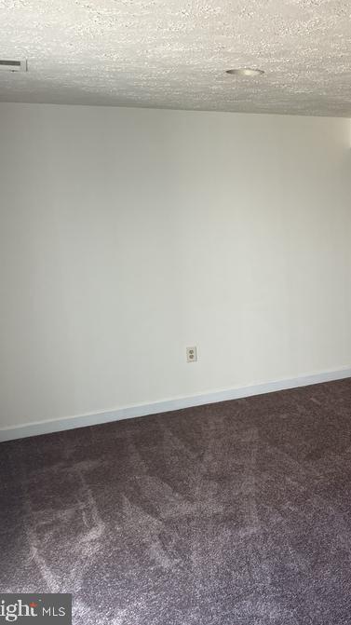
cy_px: 312
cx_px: 389
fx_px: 629
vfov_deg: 52.8
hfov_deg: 28.3
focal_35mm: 38
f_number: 1.6
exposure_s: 1/120
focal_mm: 4.2
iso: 64
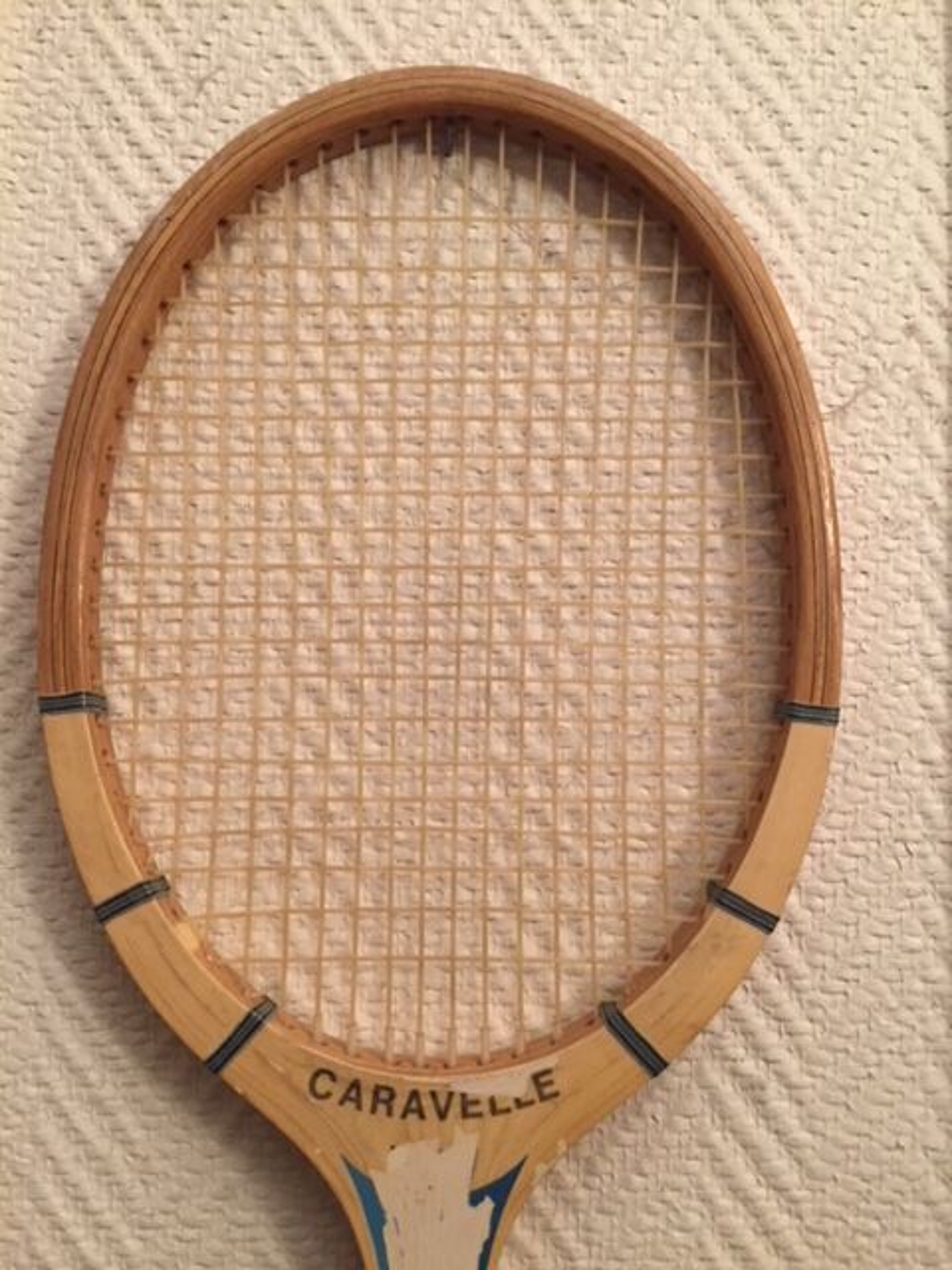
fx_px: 1063
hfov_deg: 48.2
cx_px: 476
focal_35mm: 29
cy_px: 635
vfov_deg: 61.7
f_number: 2.2
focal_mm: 4.15
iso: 200
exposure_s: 1/33
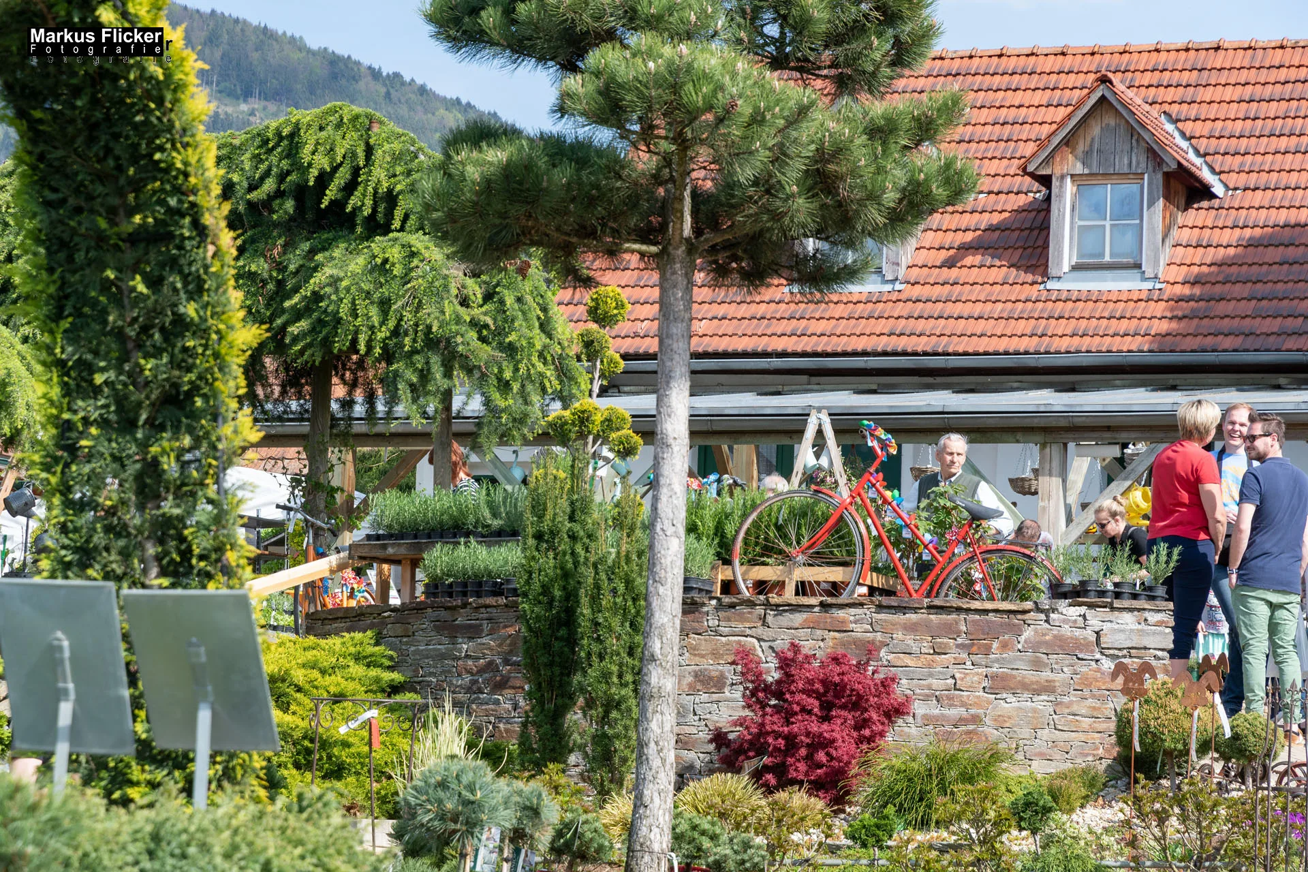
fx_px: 4360
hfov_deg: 17.1
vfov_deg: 11.4
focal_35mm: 120
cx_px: 654
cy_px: 436
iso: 200
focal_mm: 80
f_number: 7.1
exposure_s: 1/320
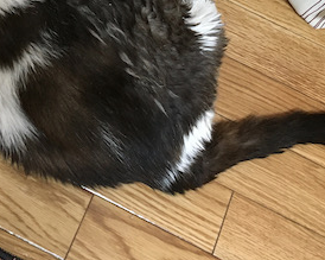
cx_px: 97
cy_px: -25
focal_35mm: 62
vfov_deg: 23.1
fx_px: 596
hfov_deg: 30.2
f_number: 2.2
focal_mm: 4.15
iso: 160
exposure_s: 1/30
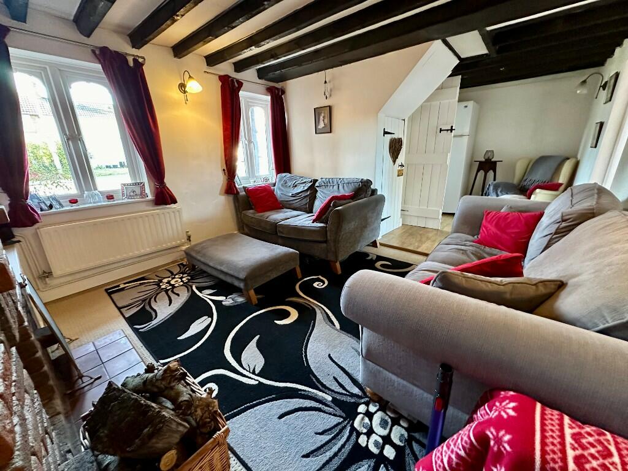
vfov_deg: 85.7
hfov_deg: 102.1
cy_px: 236
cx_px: 314
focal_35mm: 14
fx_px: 254
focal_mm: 2.22
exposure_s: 1/50
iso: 640
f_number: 2.2
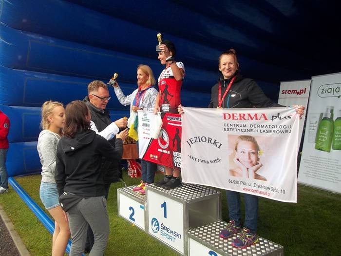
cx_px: 170
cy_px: 128
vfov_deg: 44.2
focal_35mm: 32
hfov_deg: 56.8
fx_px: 315
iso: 80
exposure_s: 1/160
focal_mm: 5.7
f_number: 2.9
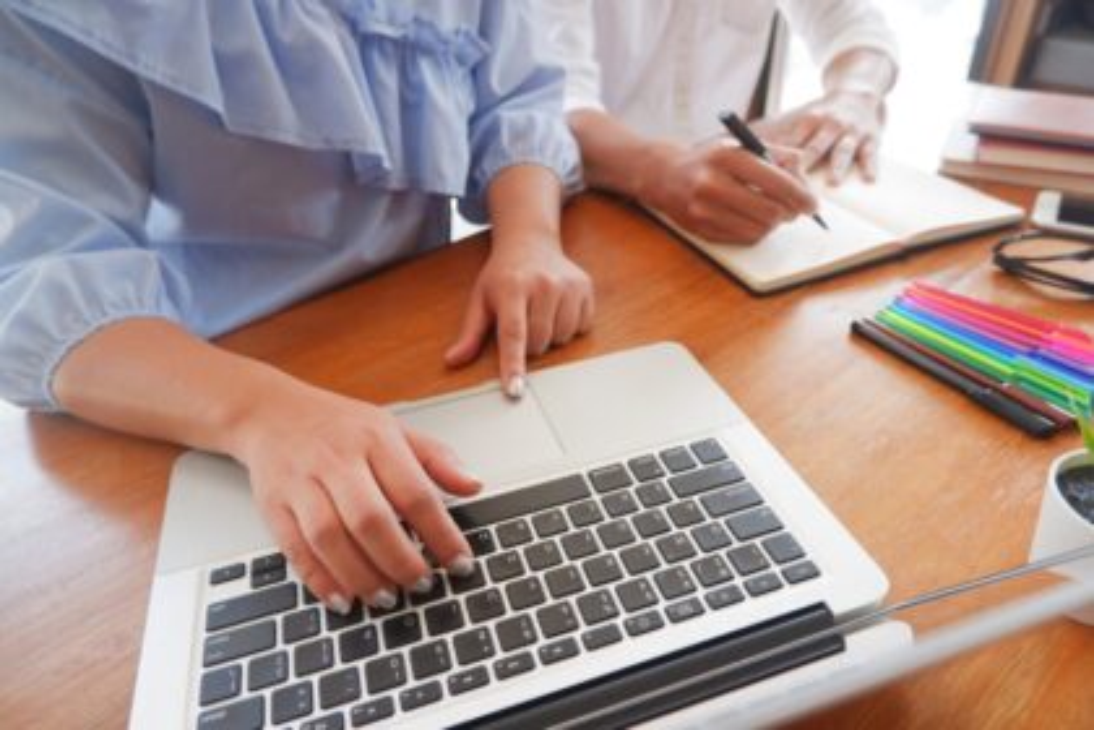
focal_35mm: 23
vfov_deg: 55.1
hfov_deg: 76.1
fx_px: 699
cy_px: 365
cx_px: 547
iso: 400
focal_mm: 15
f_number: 3.5
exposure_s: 1/80
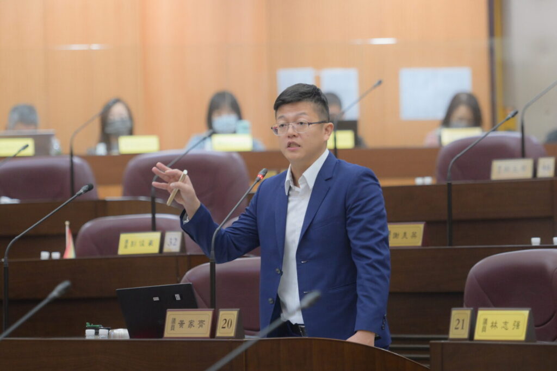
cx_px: 278
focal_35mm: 202
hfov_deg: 10.2
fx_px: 3126
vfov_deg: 6.8
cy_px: 186
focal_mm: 135
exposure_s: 1/200
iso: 2500
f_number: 2.8
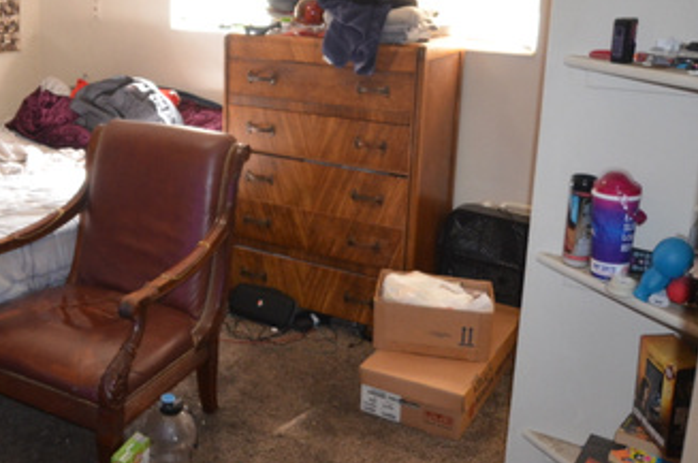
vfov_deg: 30.0
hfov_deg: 42.8
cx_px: 154
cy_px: 128
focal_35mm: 44
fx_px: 851
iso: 1250
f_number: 4
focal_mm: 15
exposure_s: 1/60
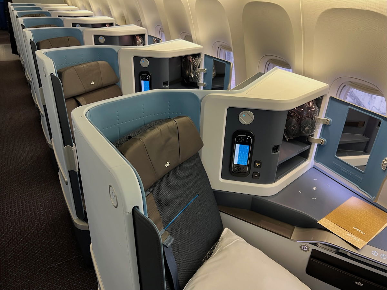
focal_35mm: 26
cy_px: 145
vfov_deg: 53.1
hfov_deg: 67.3
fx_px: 291
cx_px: 194
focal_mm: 5.7
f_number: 1.5
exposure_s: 1/50
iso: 125
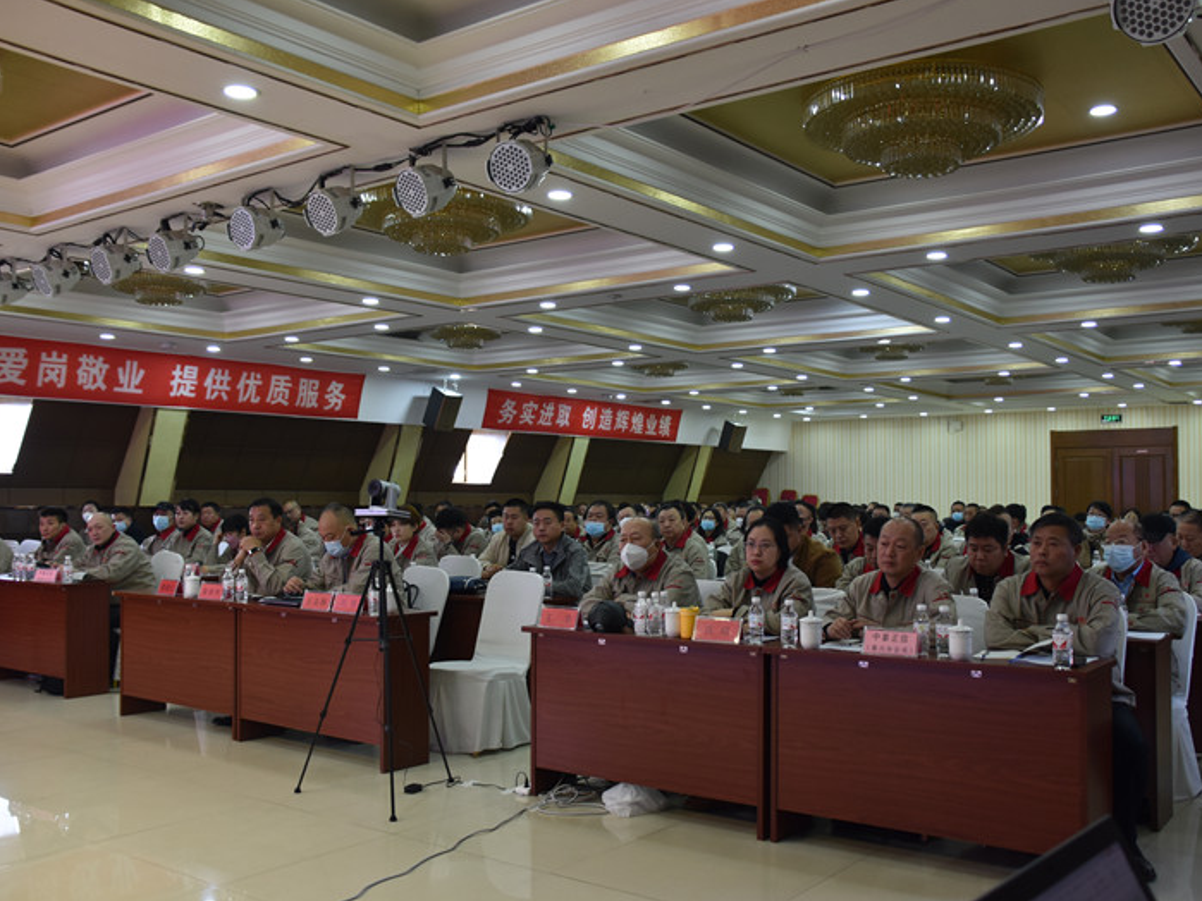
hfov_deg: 55.4
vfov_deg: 42.9
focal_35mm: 33
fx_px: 1146
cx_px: 592
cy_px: 453
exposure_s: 1/60
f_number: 4
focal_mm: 20
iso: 560
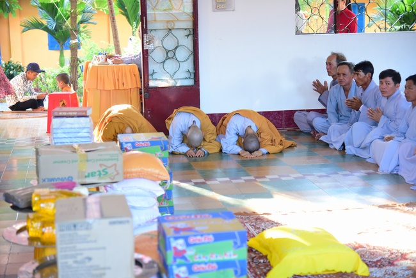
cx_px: 208
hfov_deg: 27.0
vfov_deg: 18.2
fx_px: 867
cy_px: 139
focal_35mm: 75
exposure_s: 1/60
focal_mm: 75
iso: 1600
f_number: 4
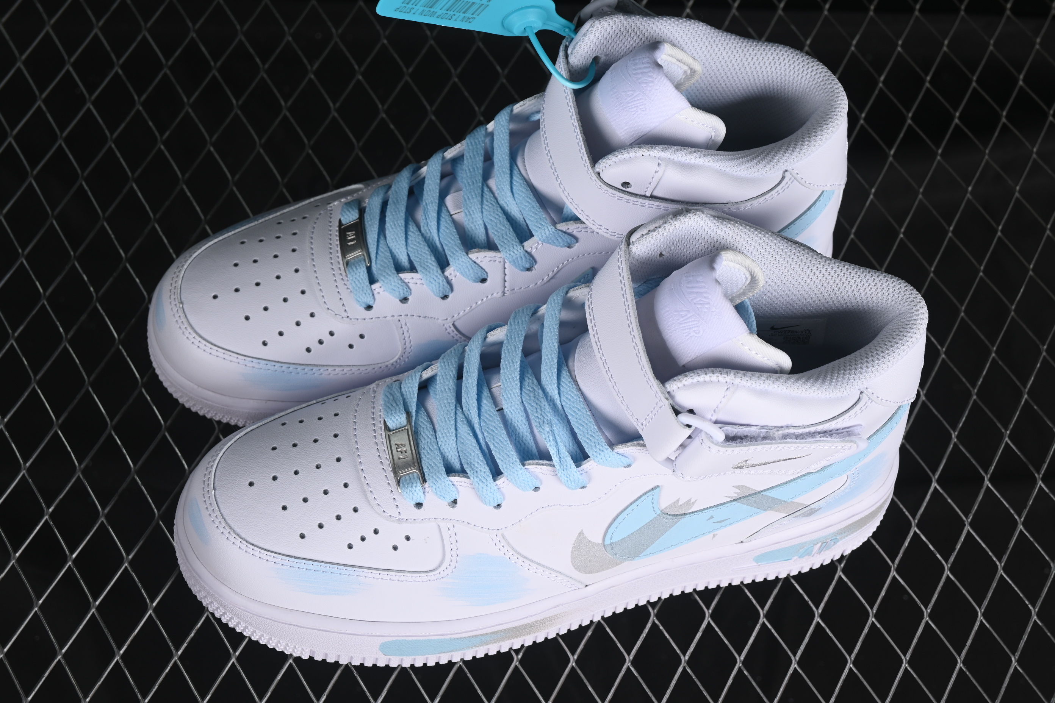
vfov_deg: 18.2
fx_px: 2198
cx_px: 528
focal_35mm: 75
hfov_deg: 27.0
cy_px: 352
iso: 160
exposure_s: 1/80
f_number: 8
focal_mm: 50
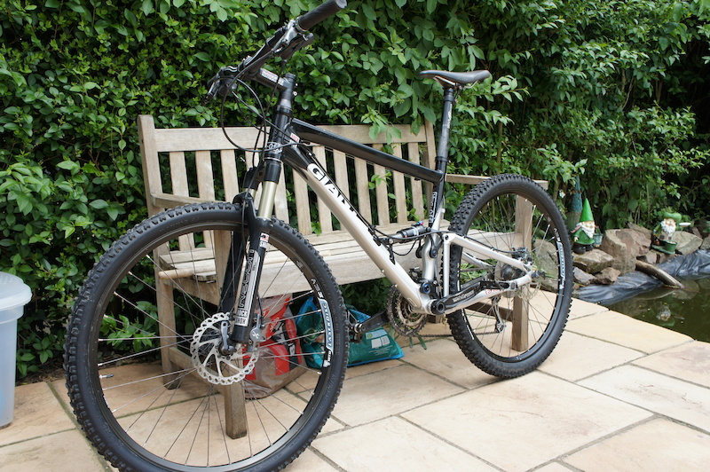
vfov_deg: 39.9
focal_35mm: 33
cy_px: 236
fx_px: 650
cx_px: 355
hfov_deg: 57.3
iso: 200
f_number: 7.1
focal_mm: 22
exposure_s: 1/125
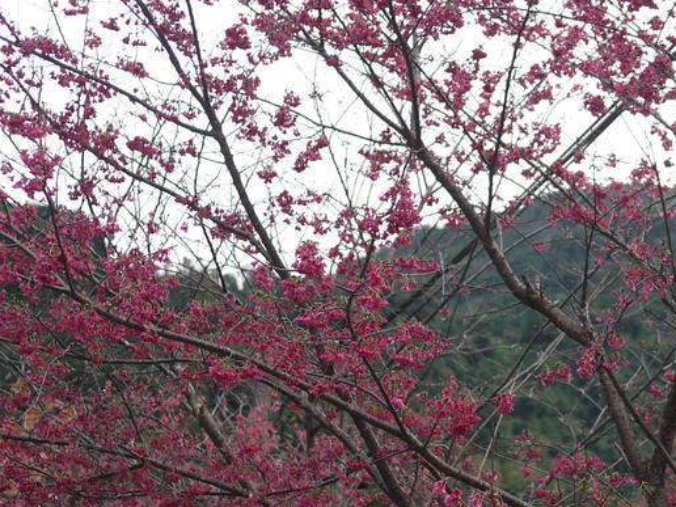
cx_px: 546
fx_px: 1816
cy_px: 335
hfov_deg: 20.8
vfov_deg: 15.9
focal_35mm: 93
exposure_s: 1/1000
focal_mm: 20
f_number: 1.8
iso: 160
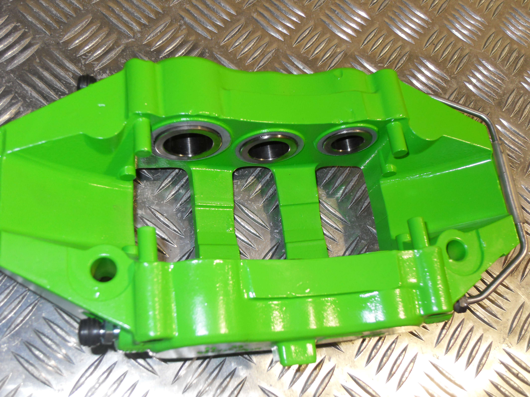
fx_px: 536
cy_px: 198
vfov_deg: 40.7
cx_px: 265
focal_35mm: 35
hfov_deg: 52.6
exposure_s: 1/45
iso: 200
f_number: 3.2
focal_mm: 7.5
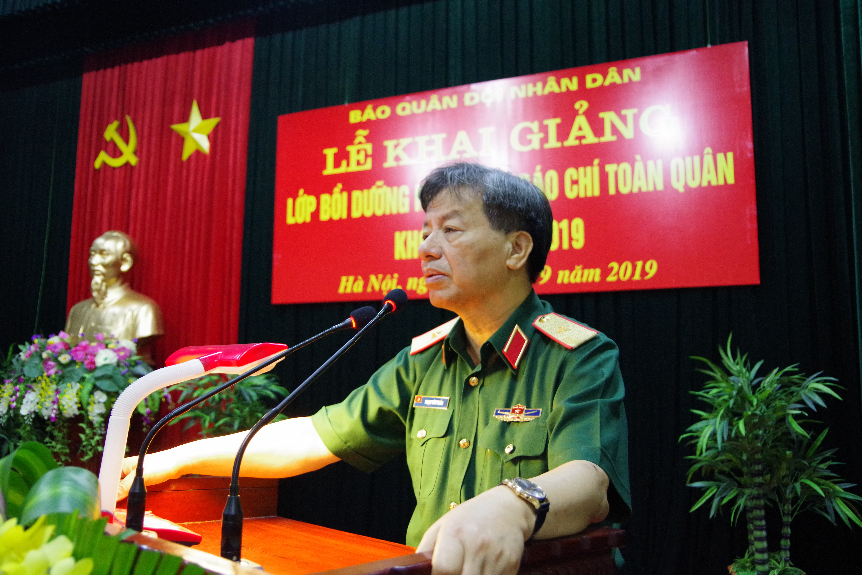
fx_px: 742
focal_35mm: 31
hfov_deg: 60.3
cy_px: 288
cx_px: 431
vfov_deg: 42.3
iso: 3200
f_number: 4
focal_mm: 21
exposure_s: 1/60
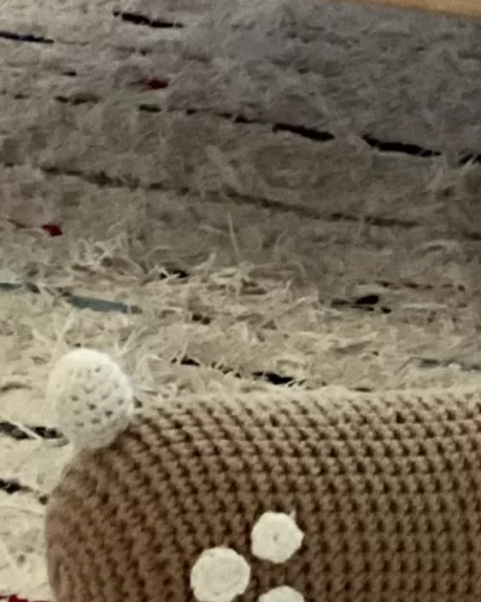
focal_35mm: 415
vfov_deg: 4.7
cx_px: 1070
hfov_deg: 3.7
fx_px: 7387
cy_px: 254
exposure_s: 1/24
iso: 500
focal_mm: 9
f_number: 2.8
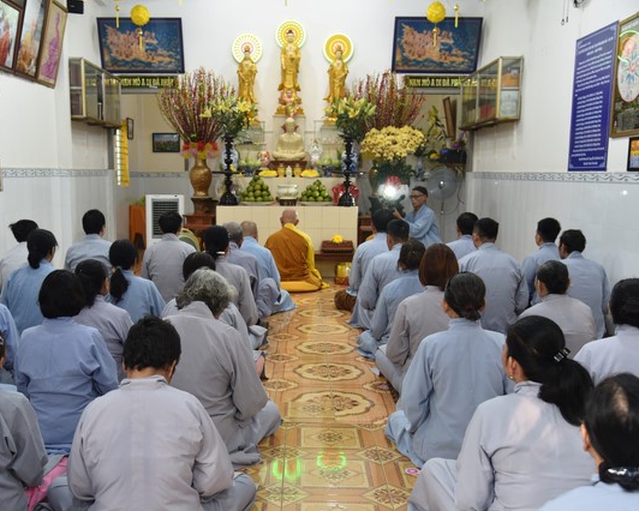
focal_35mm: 39
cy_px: 259
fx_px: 738
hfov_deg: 46.7
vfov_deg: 38.2
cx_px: 280
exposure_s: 1/60
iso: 450
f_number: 4
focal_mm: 34
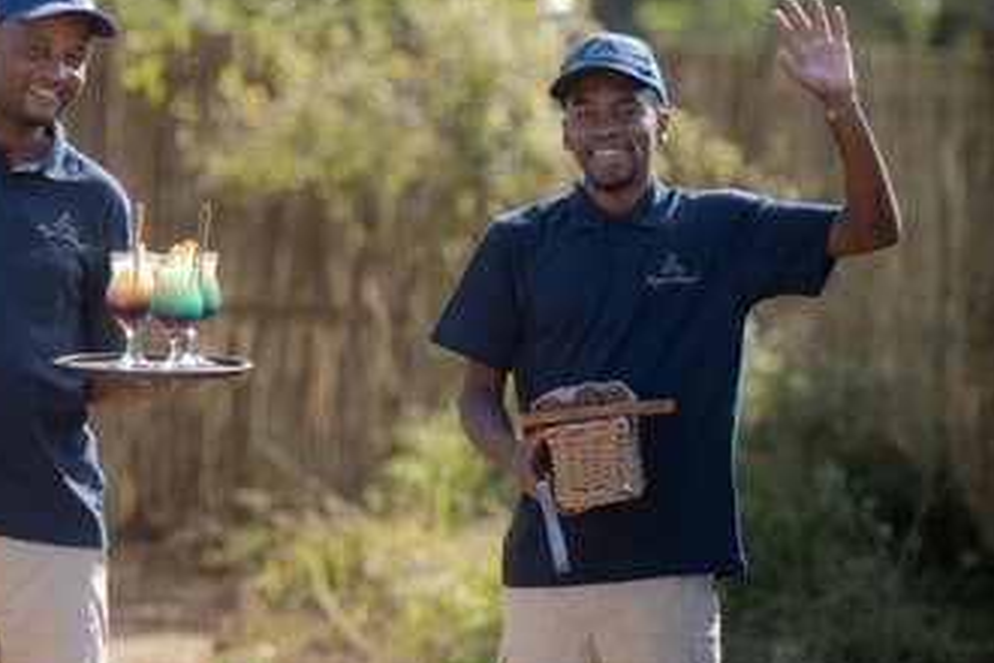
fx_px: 10050
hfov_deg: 5.6
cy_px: 60
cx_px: -21
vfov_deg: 3.8
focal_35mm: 364
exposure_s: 1/500
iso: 125
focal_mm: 160
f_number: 2.8
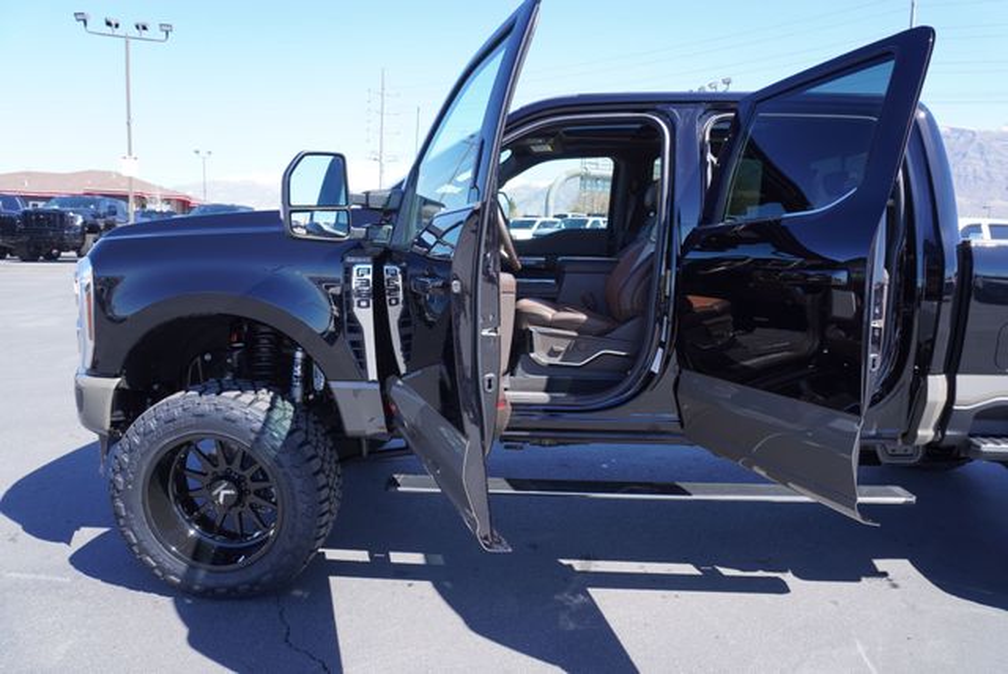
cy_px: 337
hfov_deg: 73.7
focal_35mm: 24
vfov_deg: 53.2
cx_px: 504
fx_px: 673
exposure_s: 1/125
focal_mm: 16
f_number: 5.6
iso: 100
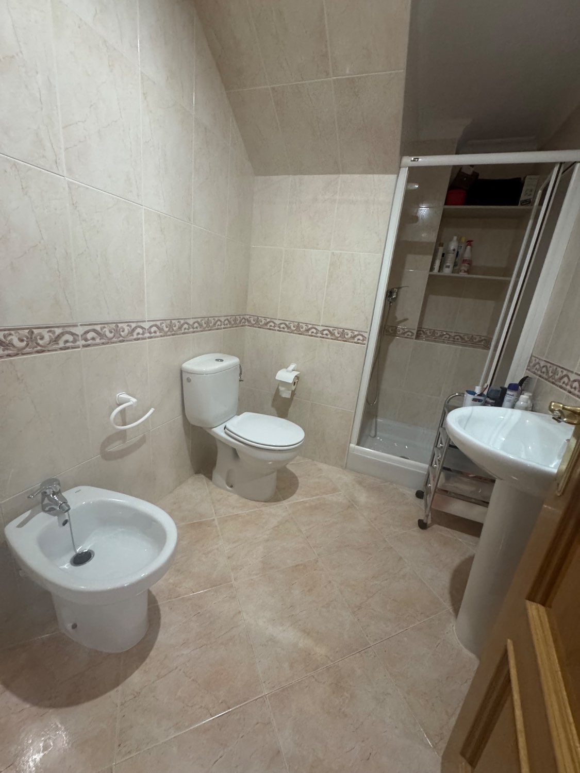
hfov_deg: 85.7
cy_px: 386
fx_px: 313
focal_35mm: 14
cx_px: 290
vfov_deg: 102.1
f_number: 2.2
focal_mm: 2.22
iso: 400
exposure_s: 1/50
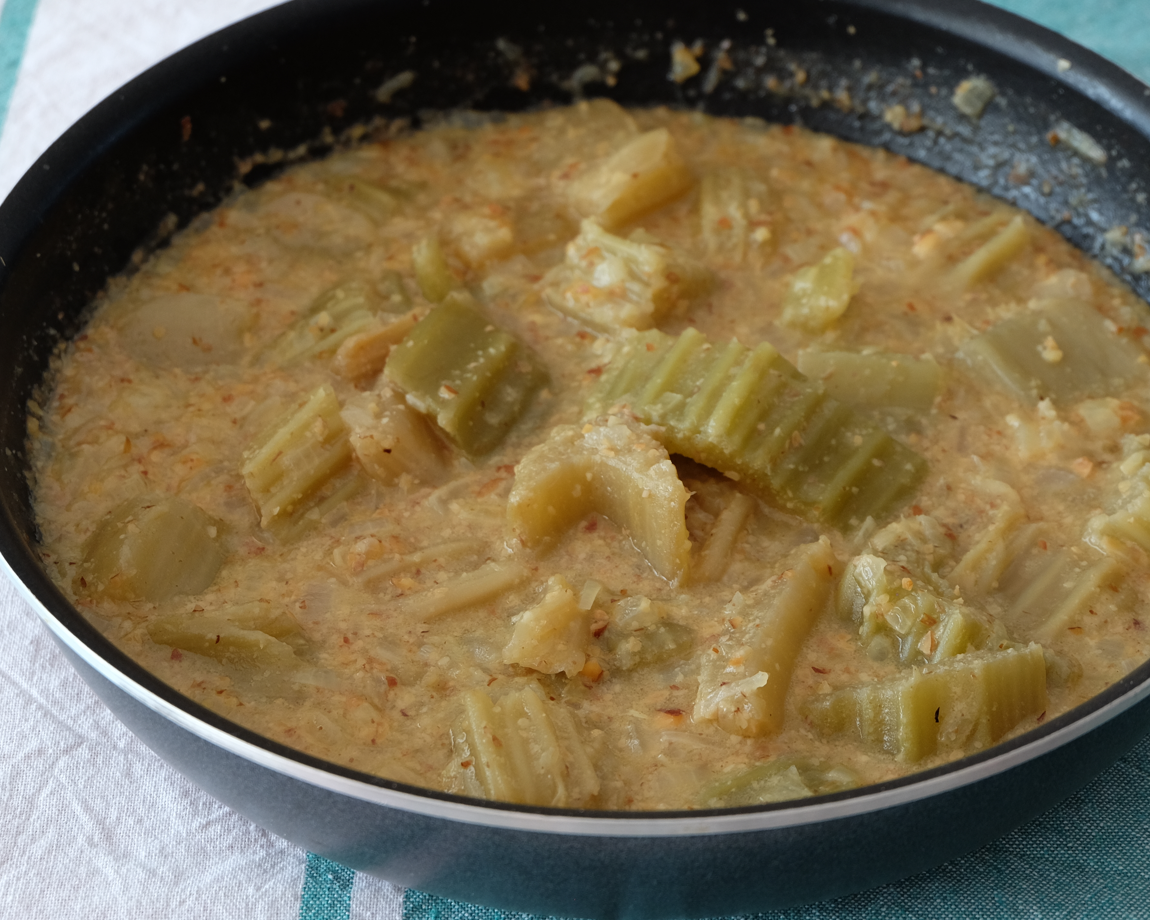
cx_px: 561
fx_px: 2757
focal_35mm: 81
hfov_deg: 23.6
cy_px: 412
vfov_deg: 18.9
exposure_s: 1/30
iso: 640
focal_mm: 41.8
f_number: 5.6
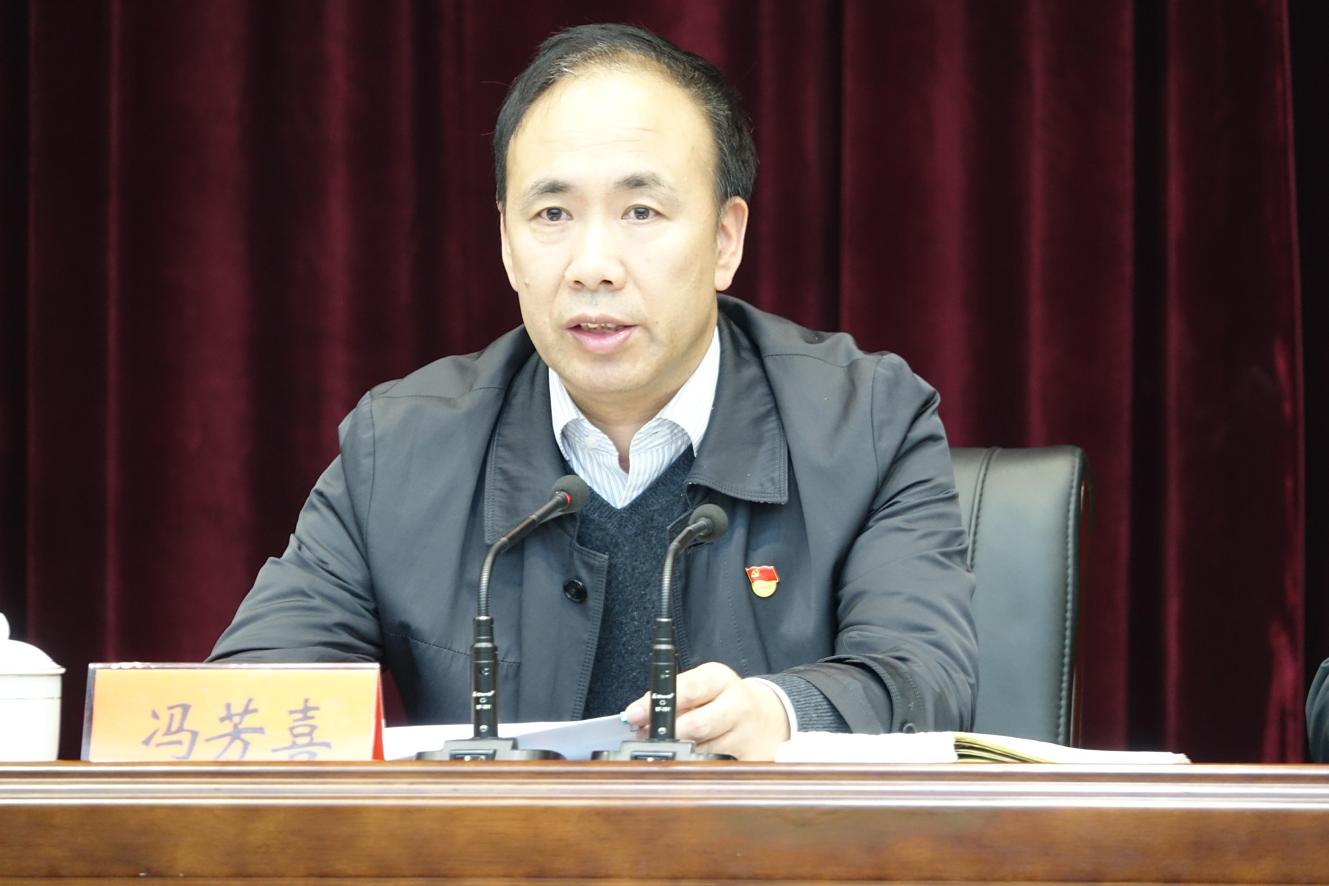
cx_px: 664
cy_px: 443
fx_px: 11074
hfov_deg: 6.9
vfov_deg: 4.6
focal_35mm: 300
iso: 800
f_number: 4
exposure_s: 1/15
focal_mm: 110.13
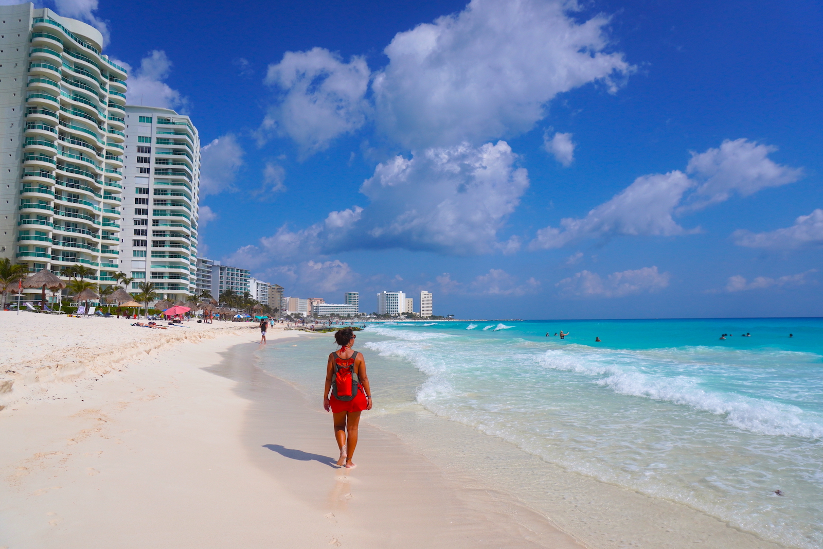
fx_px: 549
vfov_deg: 53.1
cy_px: 274
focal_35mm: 24
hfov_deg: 73.7
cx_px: 412
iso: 160
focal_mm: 16
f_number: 5.6
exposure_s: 1/3200
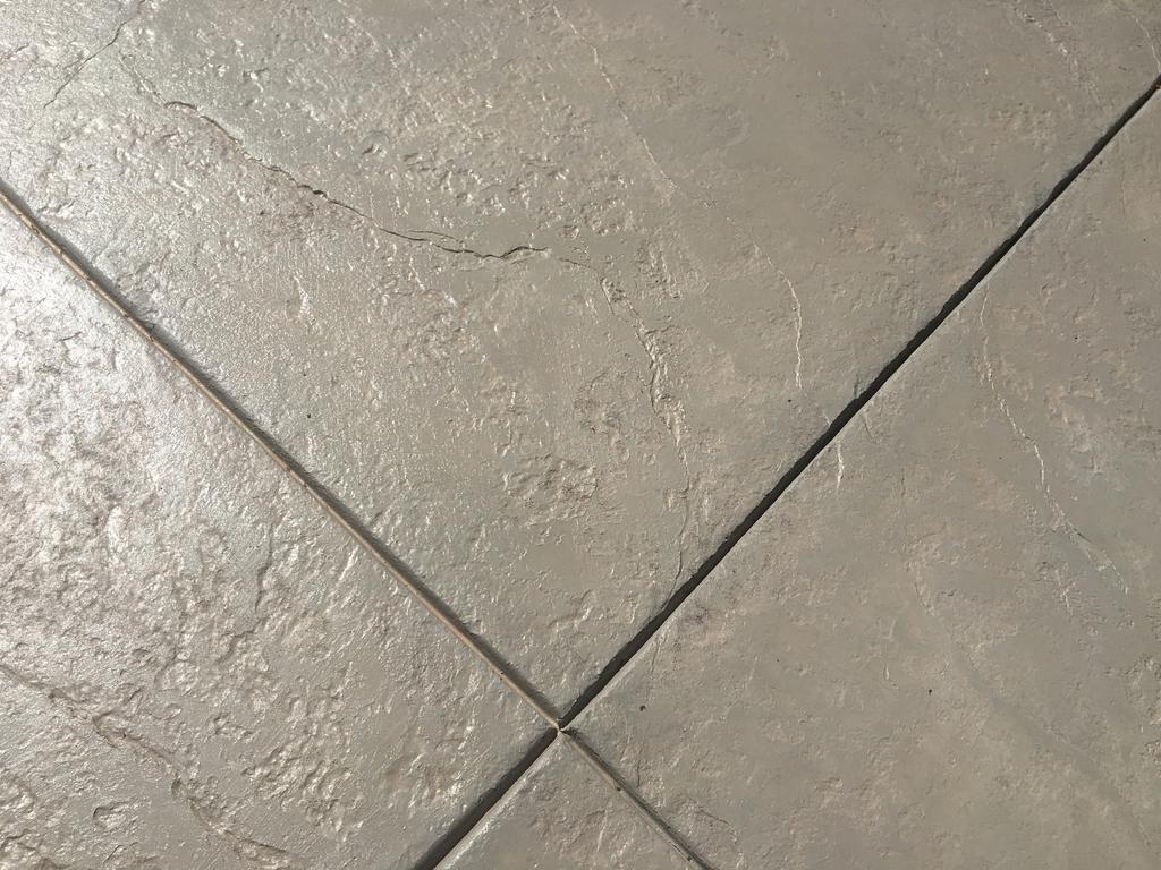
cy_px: 435
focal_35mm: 29
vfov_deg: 48.2
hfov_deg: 61.7
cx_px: 580
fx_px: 973
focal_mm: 4.15
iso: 25
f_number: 2.2
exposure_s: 1/5128
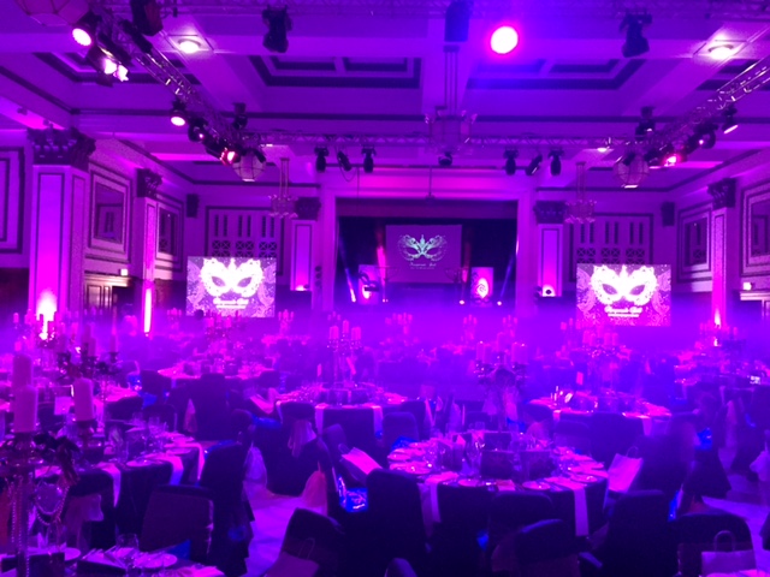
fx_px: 645
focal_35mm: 29
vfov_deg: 48.2
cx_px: 385
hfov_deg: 61.7
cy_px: 288
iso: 320
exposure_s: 1/17
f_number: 2.2
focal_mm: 4.15
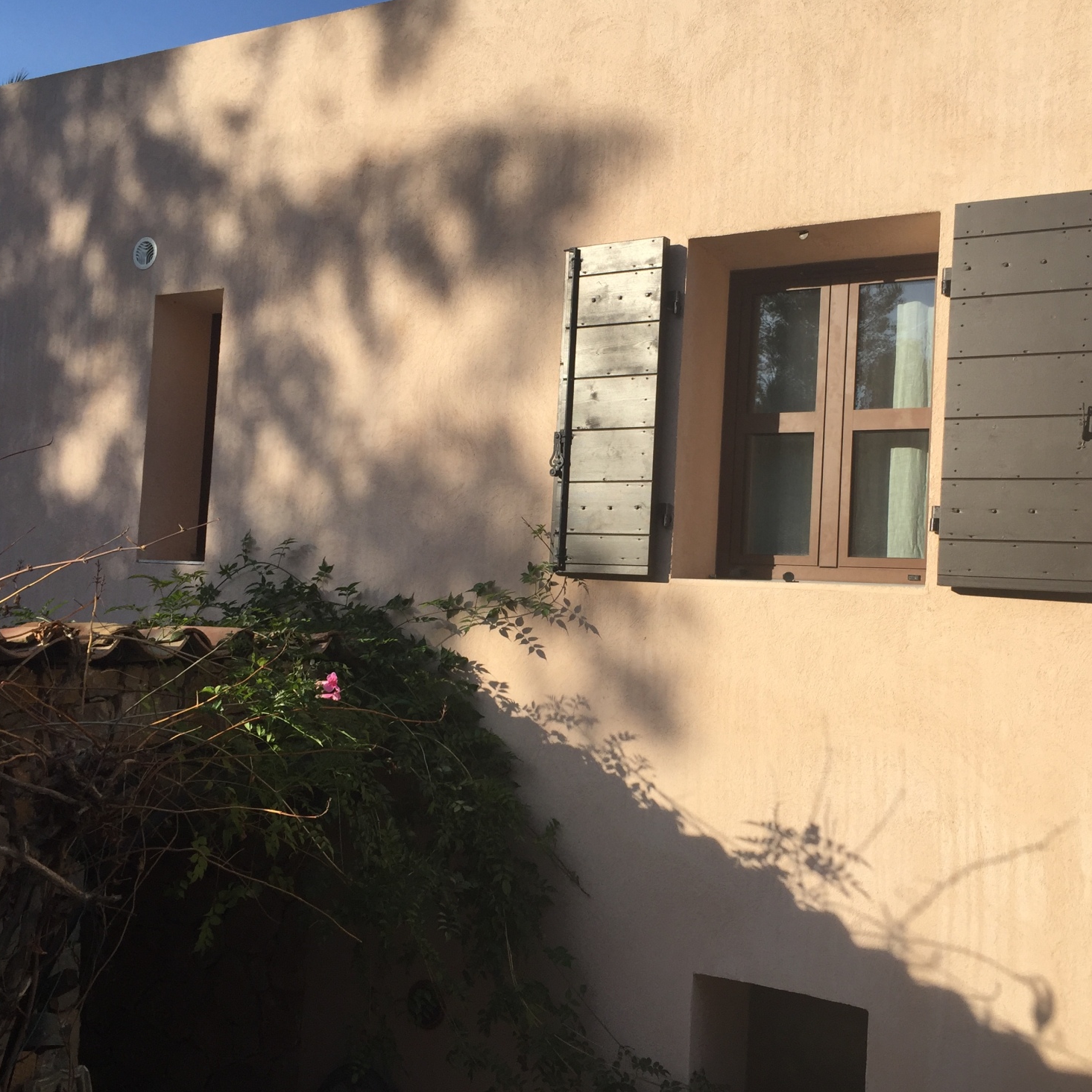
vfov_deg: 47.2
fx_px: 1249
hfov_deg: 47.0
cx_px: 643
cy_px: 543
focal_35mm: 35
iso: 32
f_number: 2.2
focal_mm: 4.15
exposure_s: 1/1412
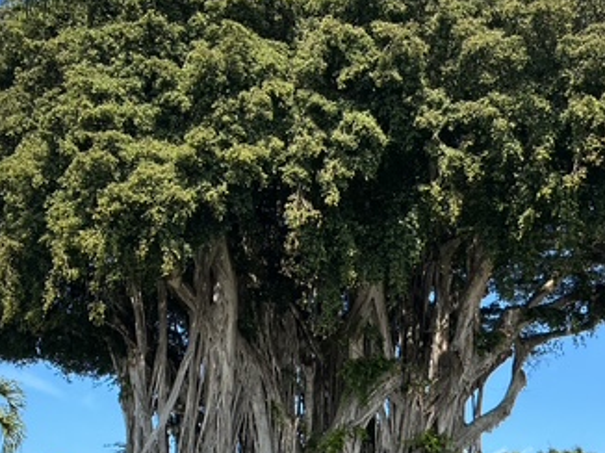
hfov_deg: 33.8
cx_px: 319
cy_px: 265
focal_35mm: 57
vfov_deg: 25.6
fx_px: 995
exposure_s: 1/855
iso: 25
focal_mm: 3
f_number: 1.8
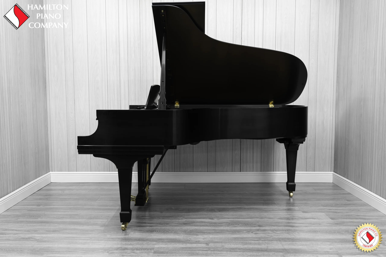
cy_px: 128
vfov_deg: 37.9
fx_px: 375
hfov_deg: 54.4
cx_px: 193
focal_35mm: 35
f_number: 10
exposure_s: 1/1.67
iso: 100
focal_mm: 35
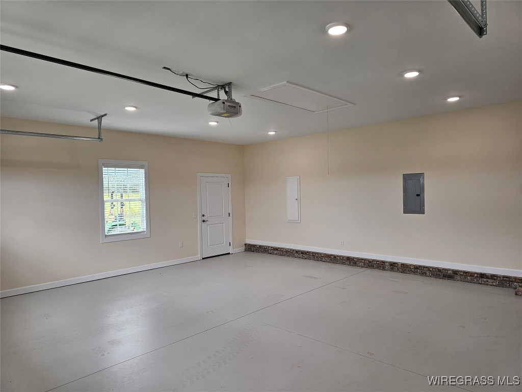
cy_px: 196
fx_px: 347
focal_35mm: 23
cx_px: 261
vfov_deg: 58.9
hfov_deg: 73.9
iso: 50
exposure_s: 1/120
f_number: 1.7
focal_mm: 6.3
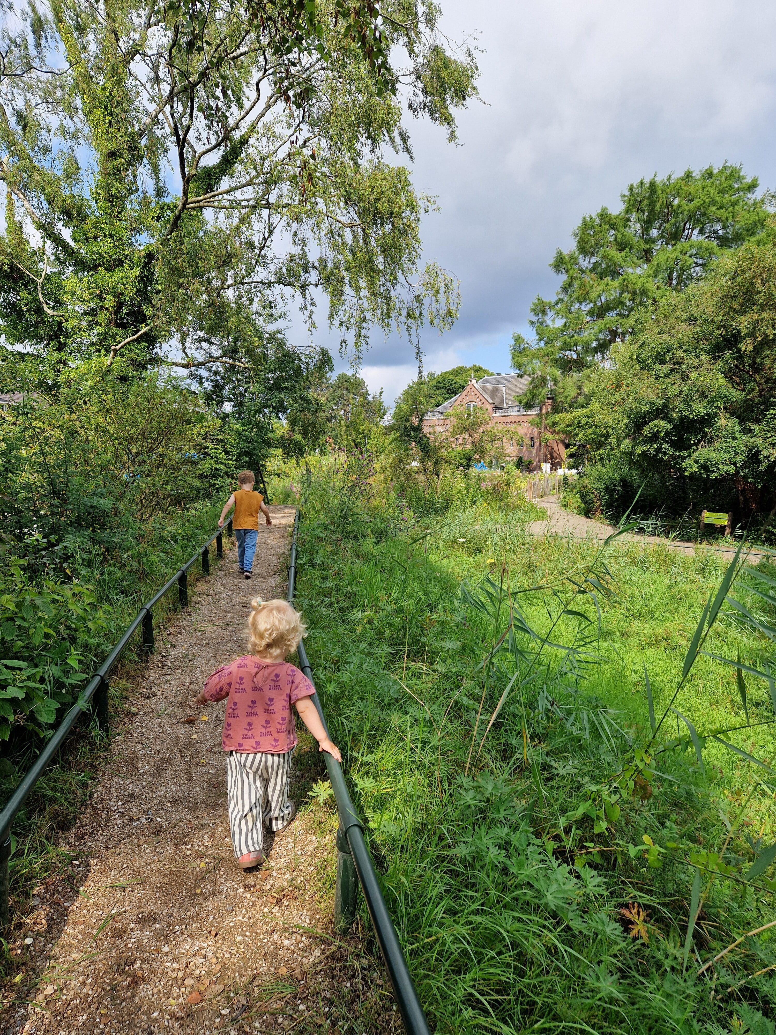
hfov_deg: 58.9
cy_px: 518
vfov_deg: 73.9
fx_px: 687
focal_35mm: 23
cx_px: 388
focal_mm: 5.4
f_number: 1.8
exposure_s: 1/1124
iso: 50
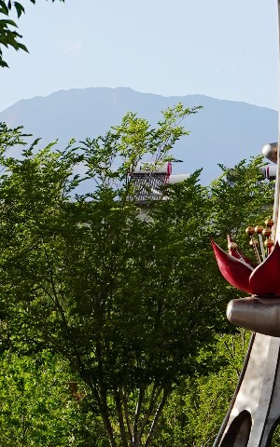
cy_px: -91
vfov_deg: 5.7
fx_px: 4456
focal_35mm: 365
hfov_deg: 3.6
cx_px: 381
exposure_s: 1/800
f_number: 4
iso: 125
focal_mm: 30.85
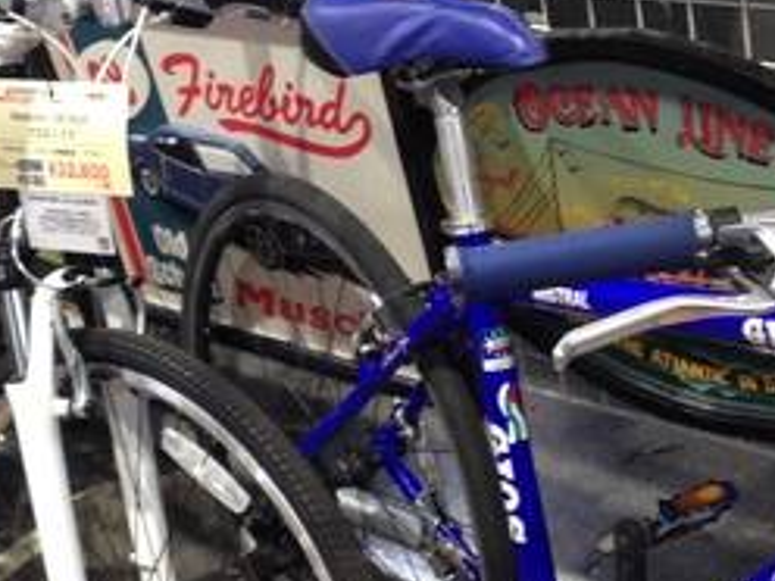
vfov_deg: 18.4
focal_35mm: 80
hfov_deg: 24.2
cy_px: 406
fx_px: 1791
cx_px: 197
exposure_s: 1/20
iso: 100
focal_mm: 4.12
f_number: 2.4
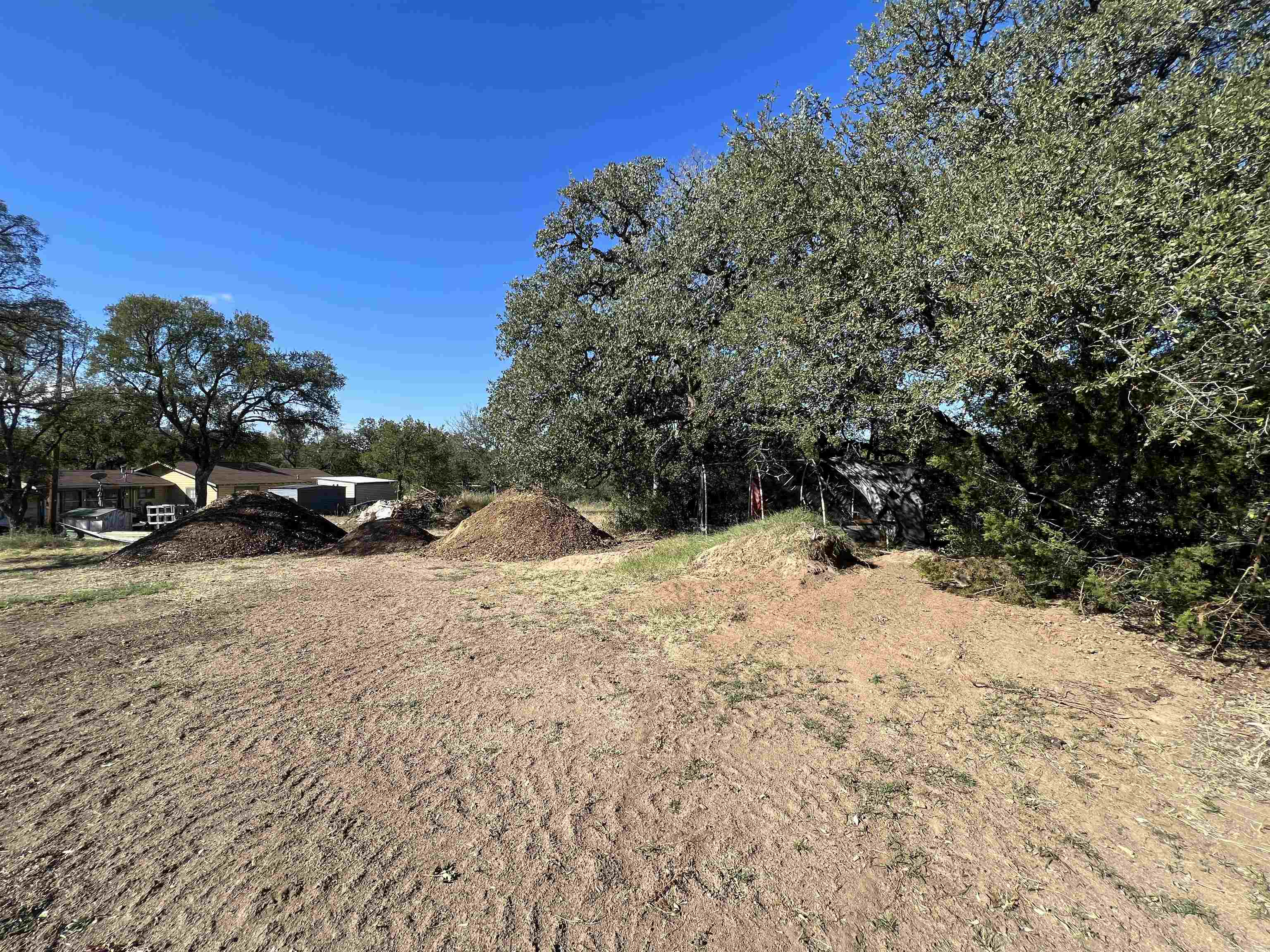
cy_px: 476
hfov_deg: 106.2
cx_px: 635
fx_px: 477
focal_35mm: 13
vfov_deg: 89.9
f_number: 1.8
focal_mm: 1.57
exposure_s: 1/1074
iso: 32
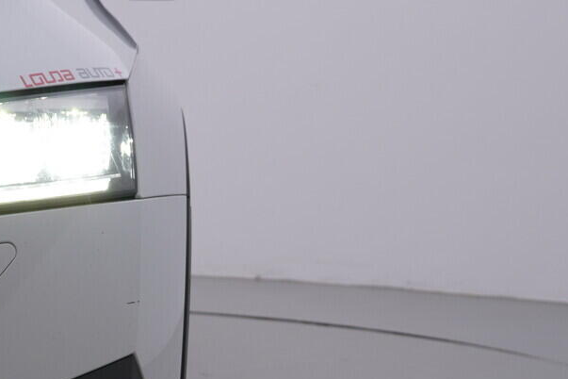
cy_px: 362
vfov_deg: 15.6
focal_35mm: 86
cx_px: 122
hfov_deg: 23.3
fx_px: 1357
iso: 125
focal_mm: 24
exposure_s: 1/125
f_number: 5
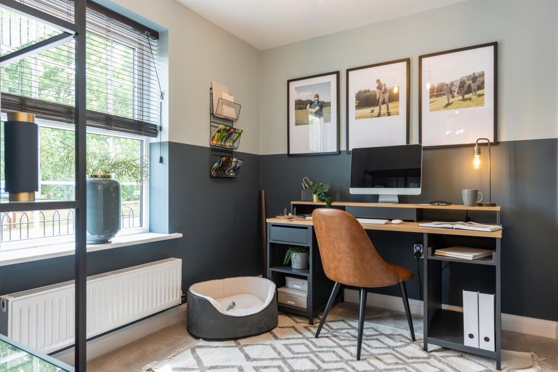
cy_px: 186
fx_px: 357
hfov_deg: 76.1
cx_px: 279
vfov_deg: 55.1
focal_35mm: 23
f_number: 8
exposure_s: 1/10
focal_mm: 23
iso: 64
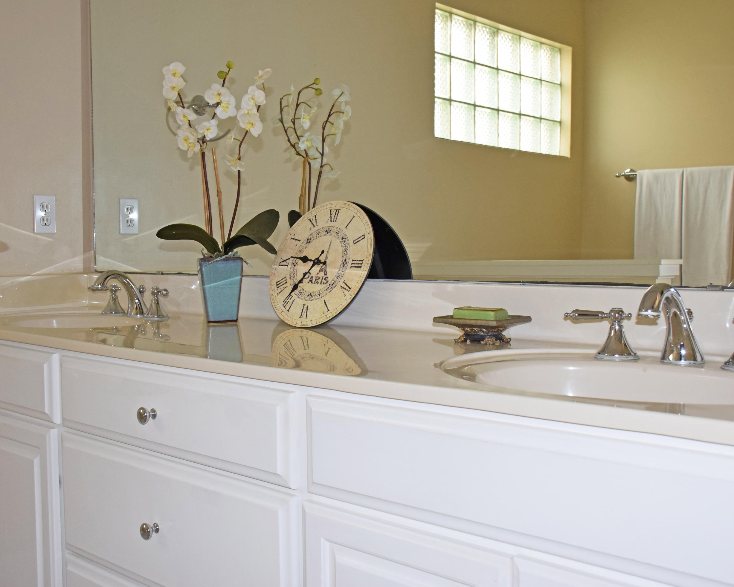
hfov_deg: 46.2
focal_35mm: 40
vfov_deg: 37.7
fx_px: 860
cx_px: 330
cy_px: 294
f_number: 5.6
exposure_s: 1/125
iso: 800
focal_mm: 23
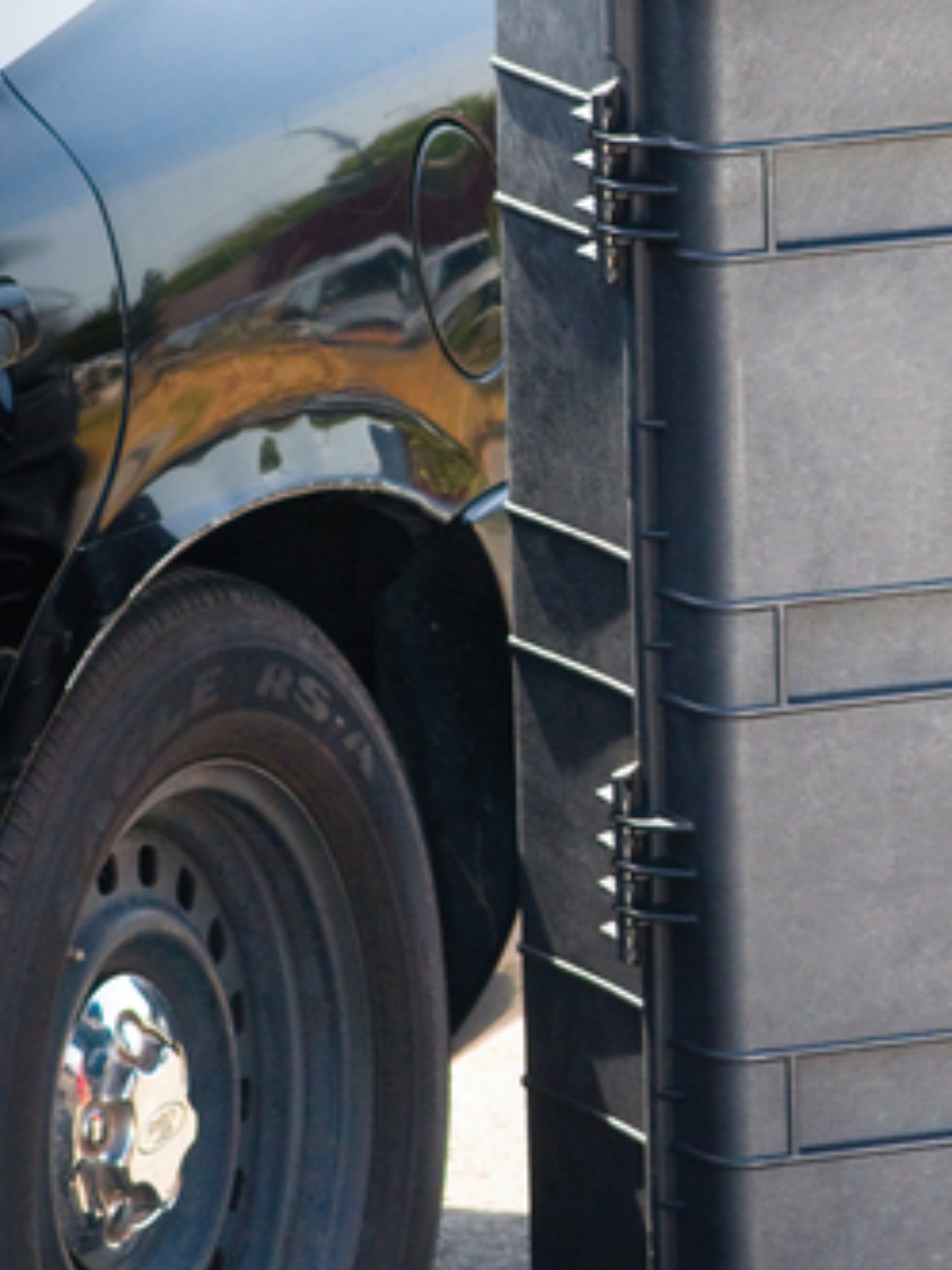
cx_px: 937
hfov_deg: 3.1
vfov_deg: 4.2
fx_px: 17384
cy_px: 602
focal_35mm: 474
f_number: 9
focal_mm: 145
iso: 500
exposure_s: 1/320
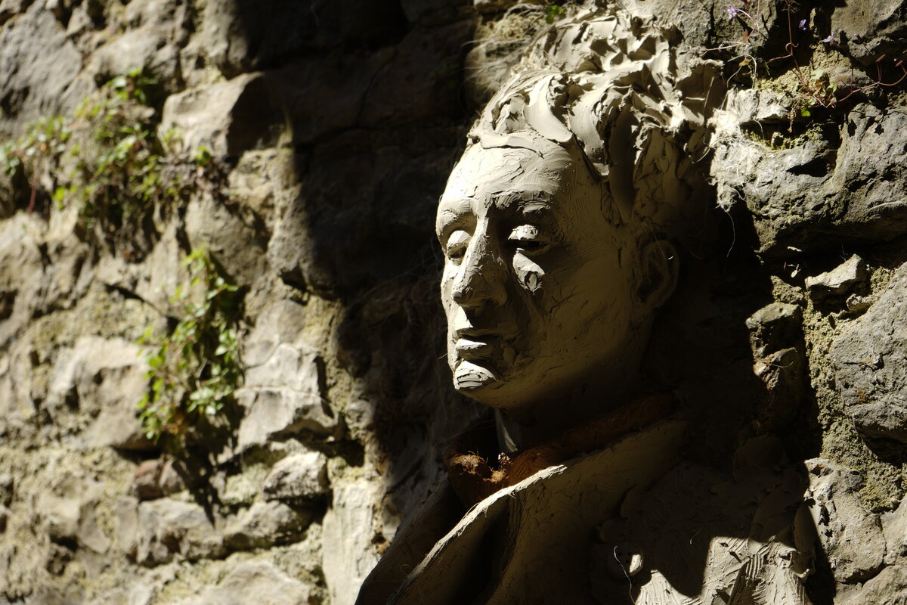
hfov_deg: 28.8
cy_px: 302
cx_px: 454
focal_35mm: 70
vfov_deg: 19.5
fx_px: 1763
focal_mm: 70
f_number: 5.6
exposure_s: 1/160
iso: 50
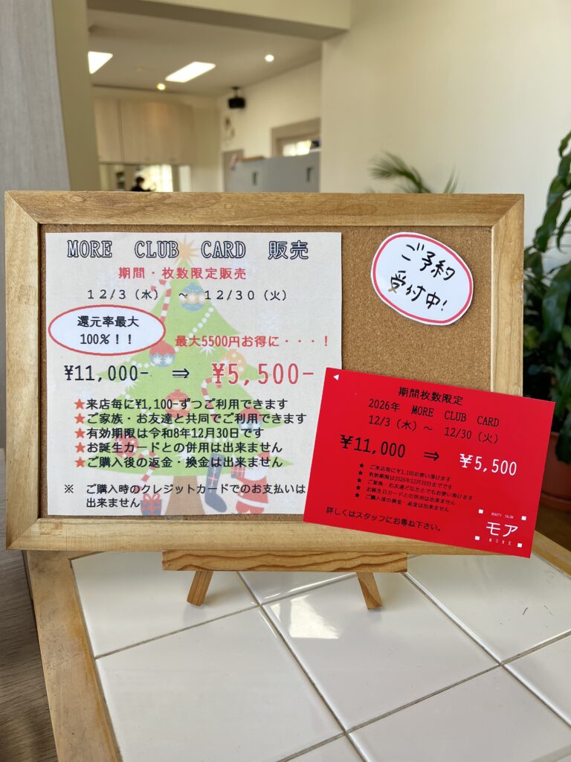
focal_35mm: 26
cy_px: 381
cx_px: 286
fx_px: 572
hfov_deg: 53.1
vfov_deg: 67.3
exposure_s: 1/60
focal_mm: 5.1
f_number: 1.6
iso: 80
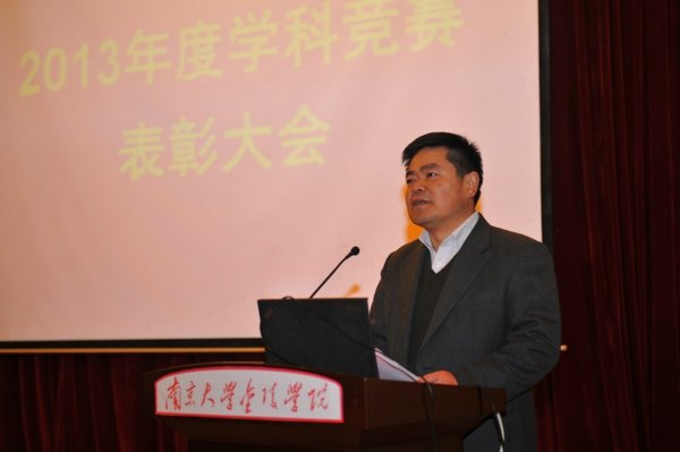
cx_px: 340
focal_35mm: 56
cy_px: 226
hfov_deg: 35.7
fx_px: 1057
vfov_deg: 24.2
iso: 320
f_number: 2.8
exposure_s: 1/50
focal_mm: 56
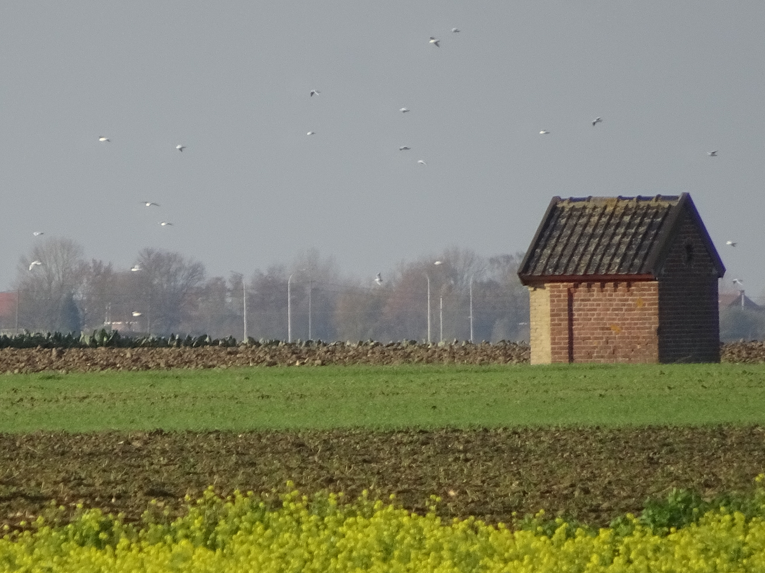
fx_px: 29745
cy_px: 357
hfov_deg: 1.5
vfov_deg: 1.1
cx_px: 176
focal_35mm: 1346
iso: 125
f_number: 6.4
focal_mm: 123
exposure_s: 1/250
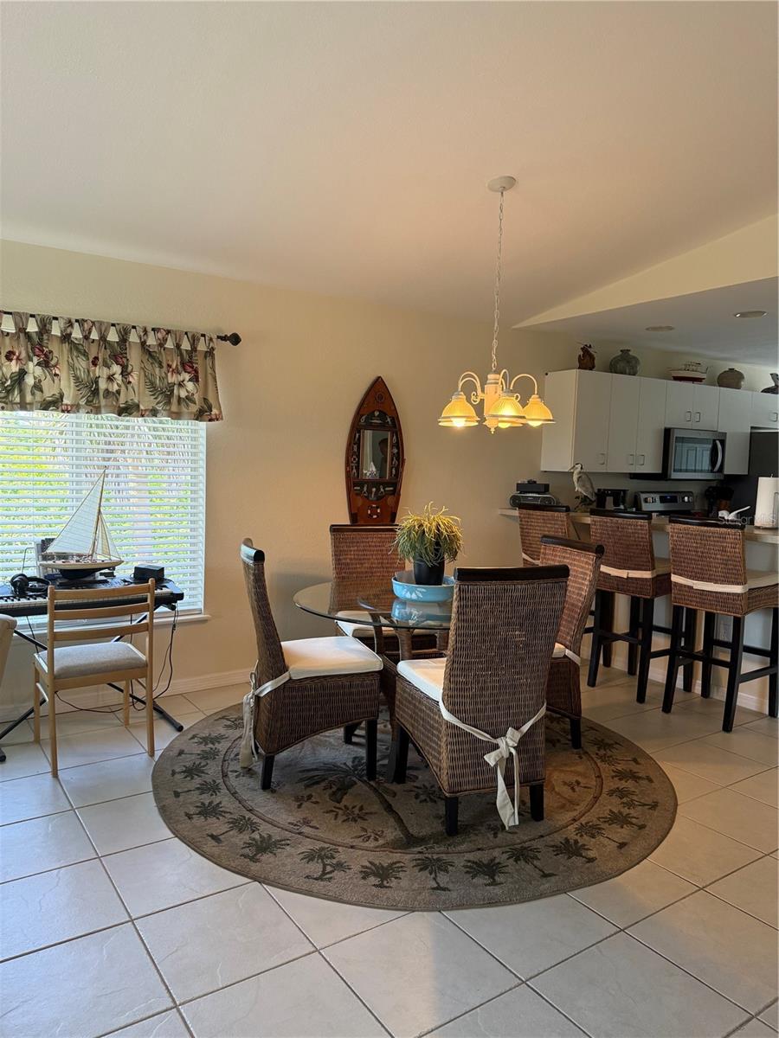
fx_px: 720
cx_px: 390
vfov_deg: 71.6
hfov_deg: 56.8
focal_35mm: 24
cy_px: 519
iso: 250
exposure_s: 1/120
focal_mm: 6.76
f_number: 1.78
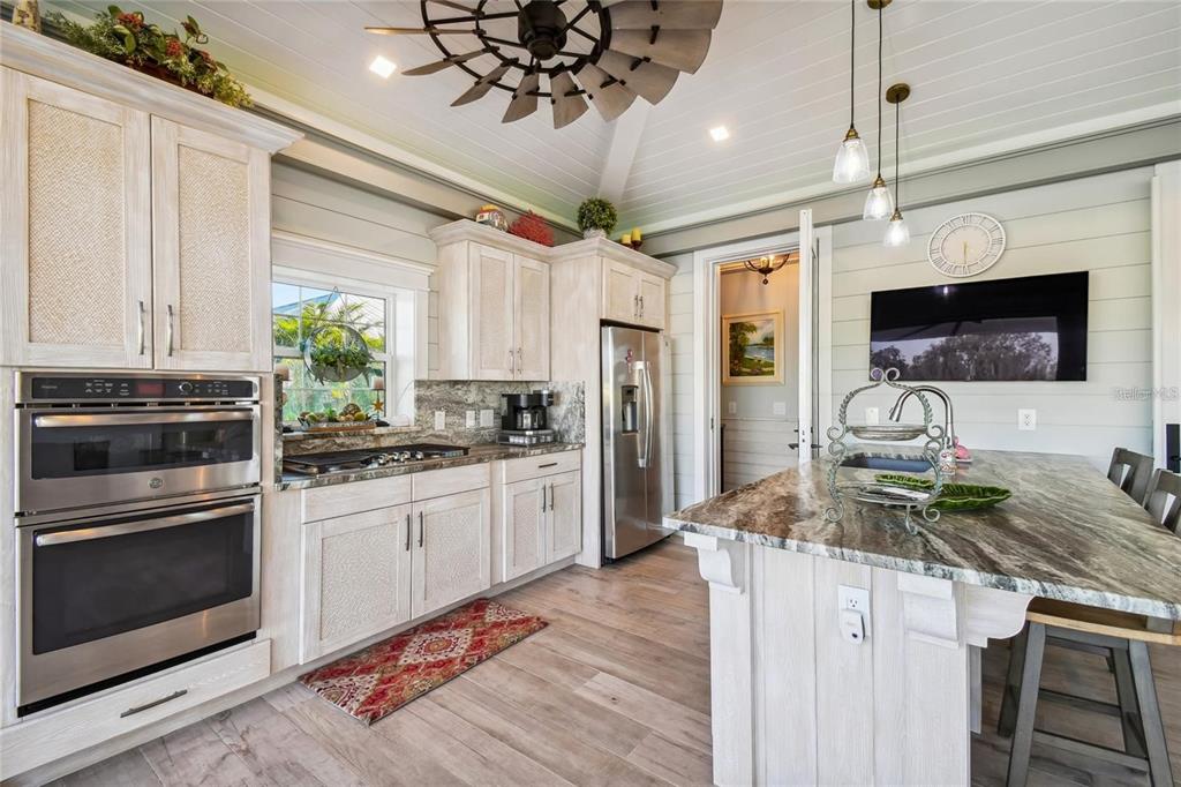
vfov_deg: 77.3
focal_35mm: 15
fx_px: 492
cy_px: 394
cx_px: 590
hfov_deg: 100.4
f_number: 7.1
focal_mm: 10
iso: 100
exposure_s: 1/13
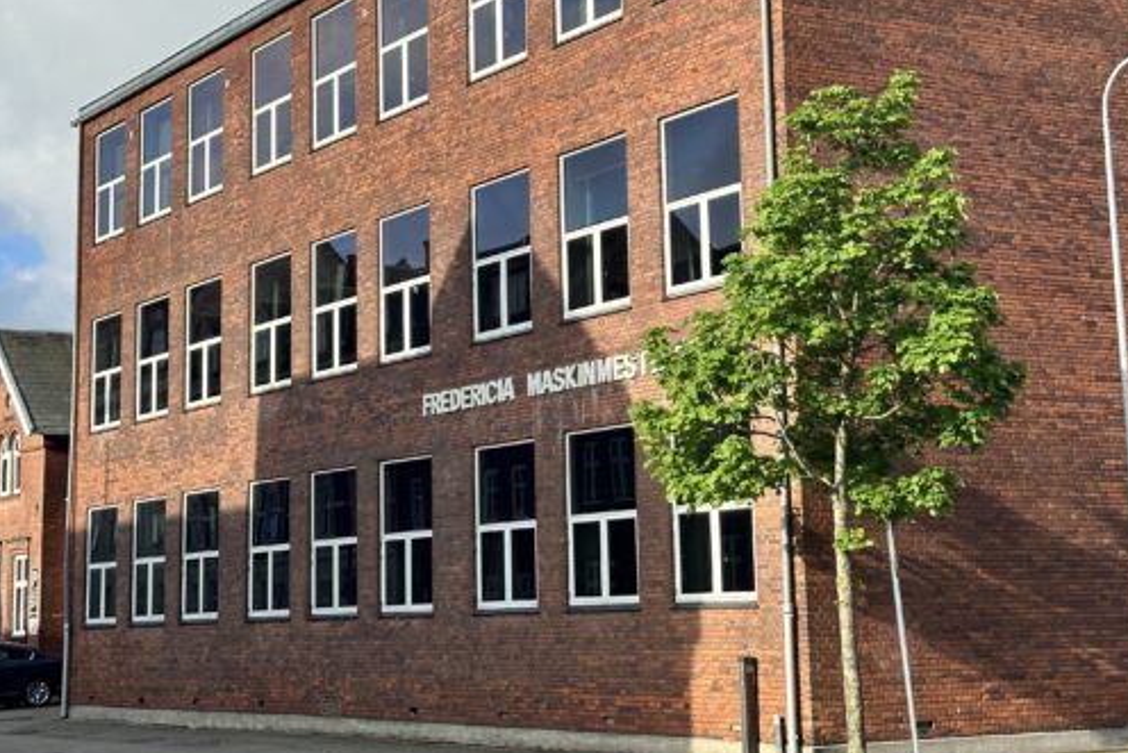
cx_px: 605
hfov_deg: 28.8
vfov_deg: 19.3
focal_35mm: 70
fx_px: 2194
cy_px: 180
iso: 64
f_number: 1.78
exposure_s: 1/3058
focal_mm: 6.86
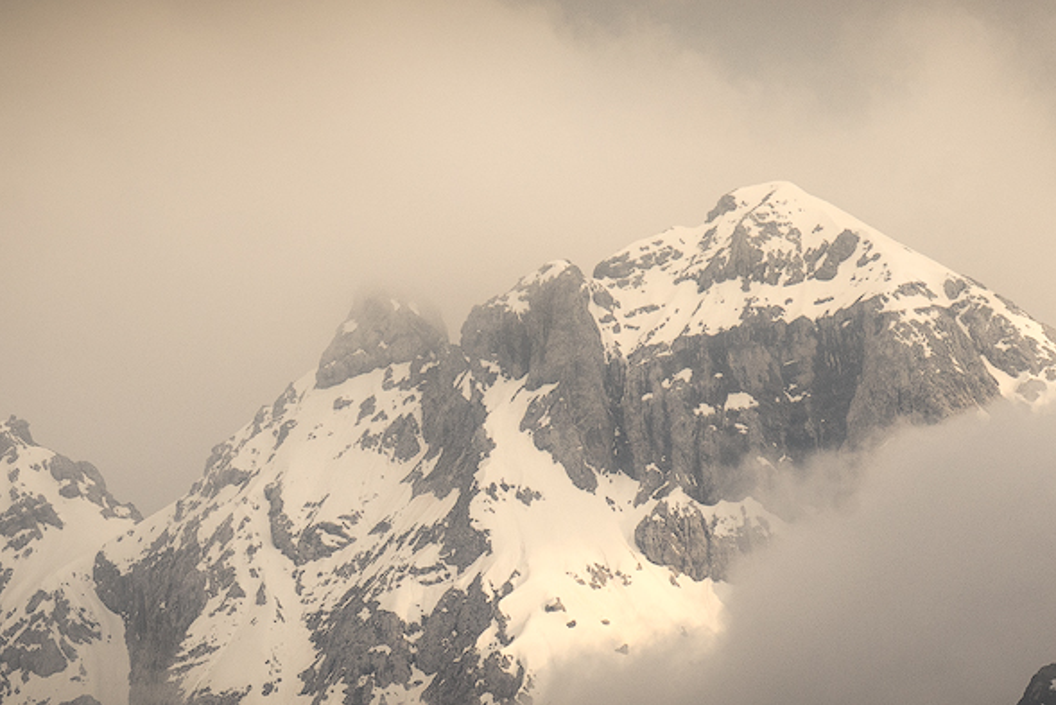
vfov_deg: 1.9
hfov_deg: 2.9
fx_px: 20721
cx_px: -70
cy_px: 481
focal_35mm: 706
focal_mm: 185
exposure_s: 1/320
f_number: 10
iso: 100
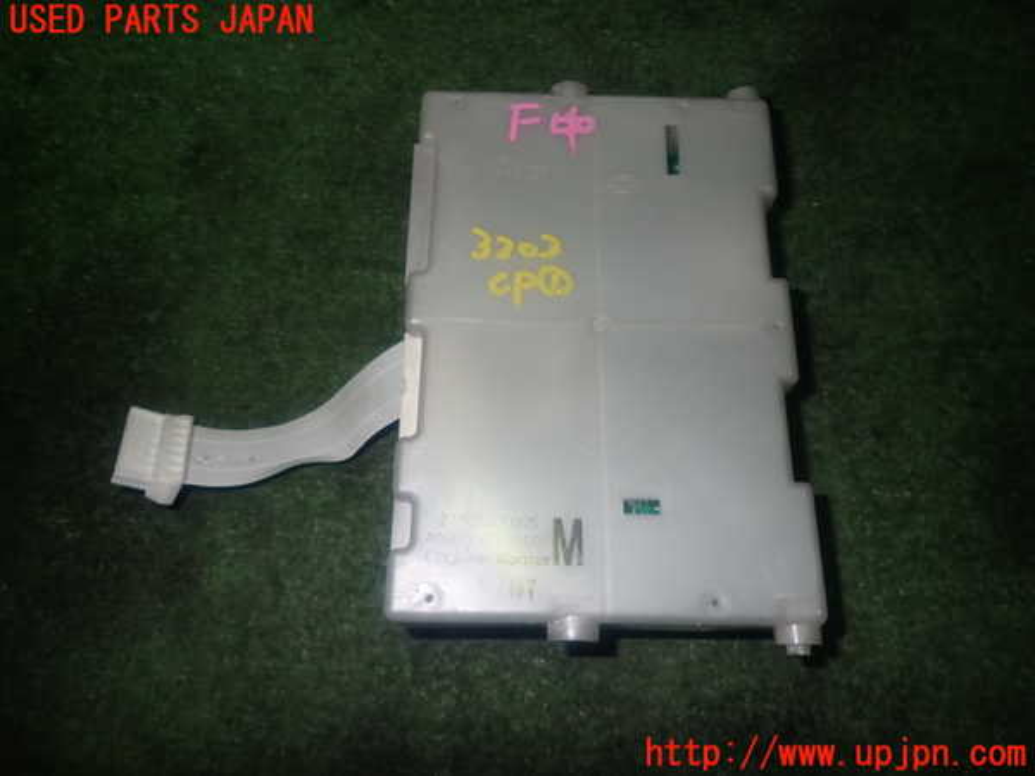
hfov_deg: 69.4
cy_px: 388
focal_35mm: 25
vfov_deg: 54.9
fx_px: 747
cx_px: 518
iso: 200
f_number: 5.6
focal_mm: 4.5
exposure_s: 1/30
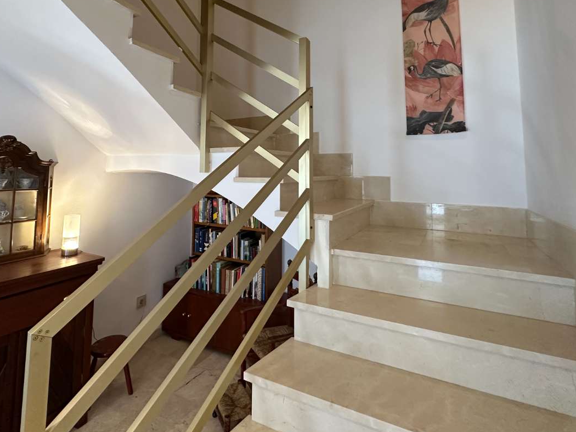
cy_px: 142
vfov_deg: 64.2
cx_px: 273
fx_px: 333
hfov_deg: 81.7
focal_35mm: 20
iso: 250
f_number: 2.2
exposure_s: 1/100
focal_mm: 2.22
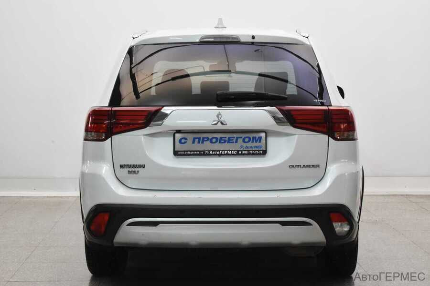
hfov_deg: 28.1
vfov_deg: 18.9
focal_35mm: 72
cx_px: 215
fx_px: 860
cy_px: 143
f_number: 6.3
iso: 800
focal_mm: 48
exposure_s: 1/80
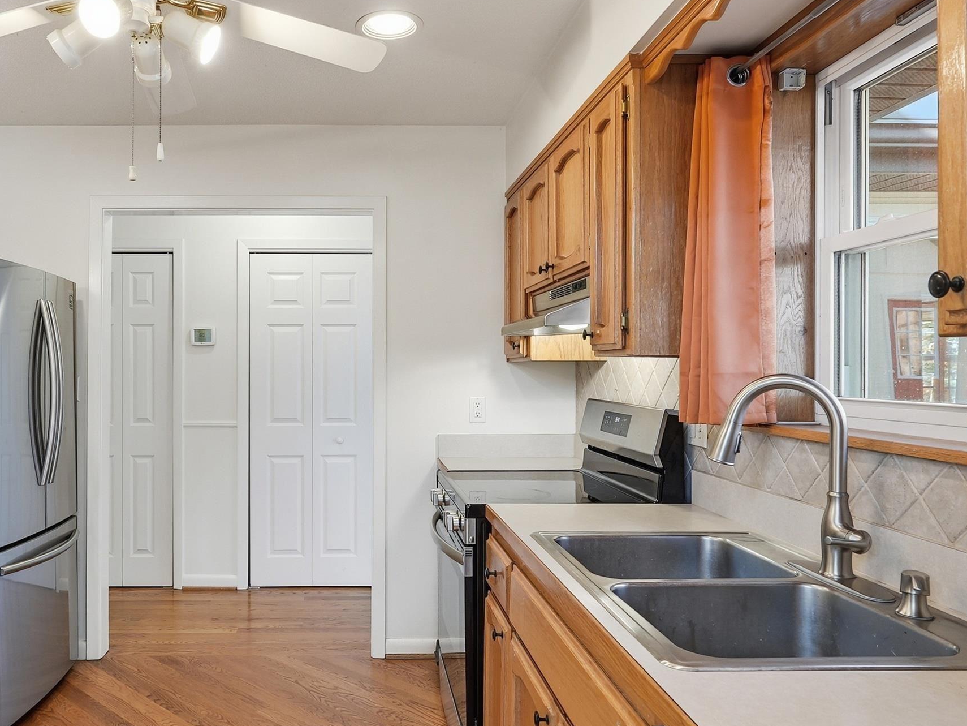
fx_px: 754
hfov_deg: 64.4
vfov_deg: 51.4
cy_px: 369
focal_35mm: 27
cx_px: 367
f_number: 9
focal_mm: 16
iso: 250
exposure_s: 1/25
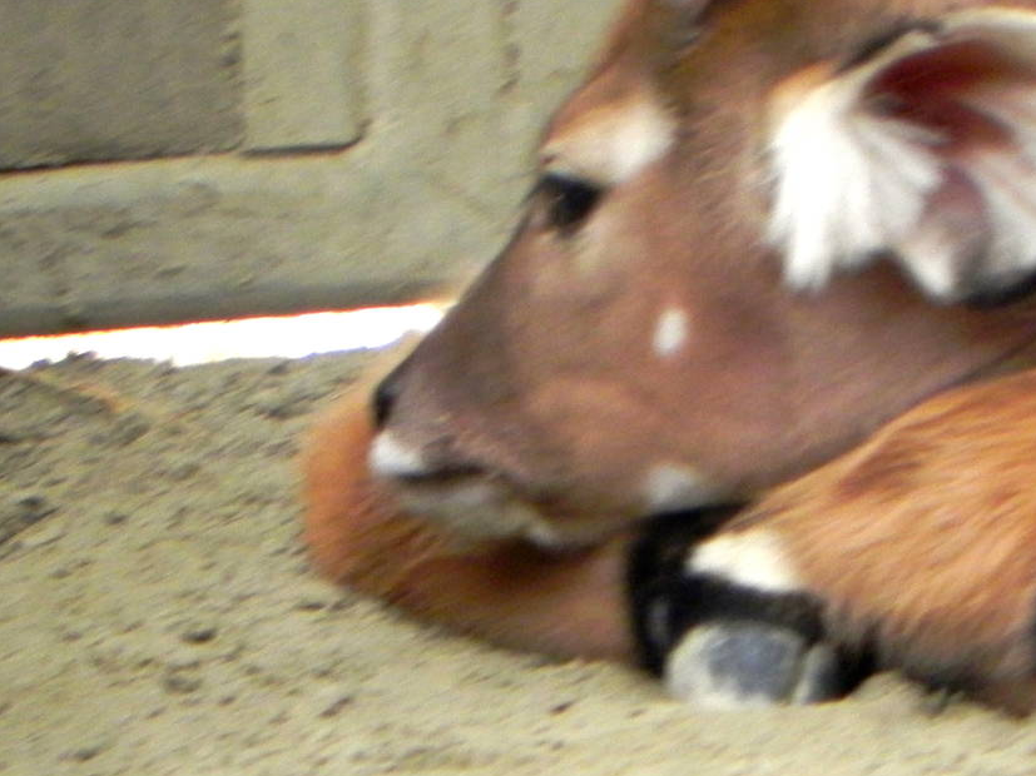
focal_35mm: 1312
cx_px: 861
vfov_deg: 1.1
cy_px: 463
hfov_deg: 1.5
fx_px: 39260
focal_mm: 120
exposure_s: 1/52
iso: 400
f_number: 5
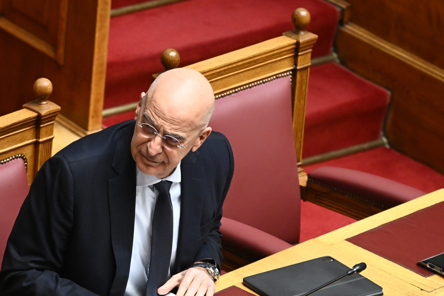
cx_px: 143
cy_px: 158
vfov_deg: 3.9
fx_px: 4340
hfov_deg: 5.9
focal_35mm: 352
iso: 5000
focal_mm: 250
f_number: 6.3
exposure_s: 1/200
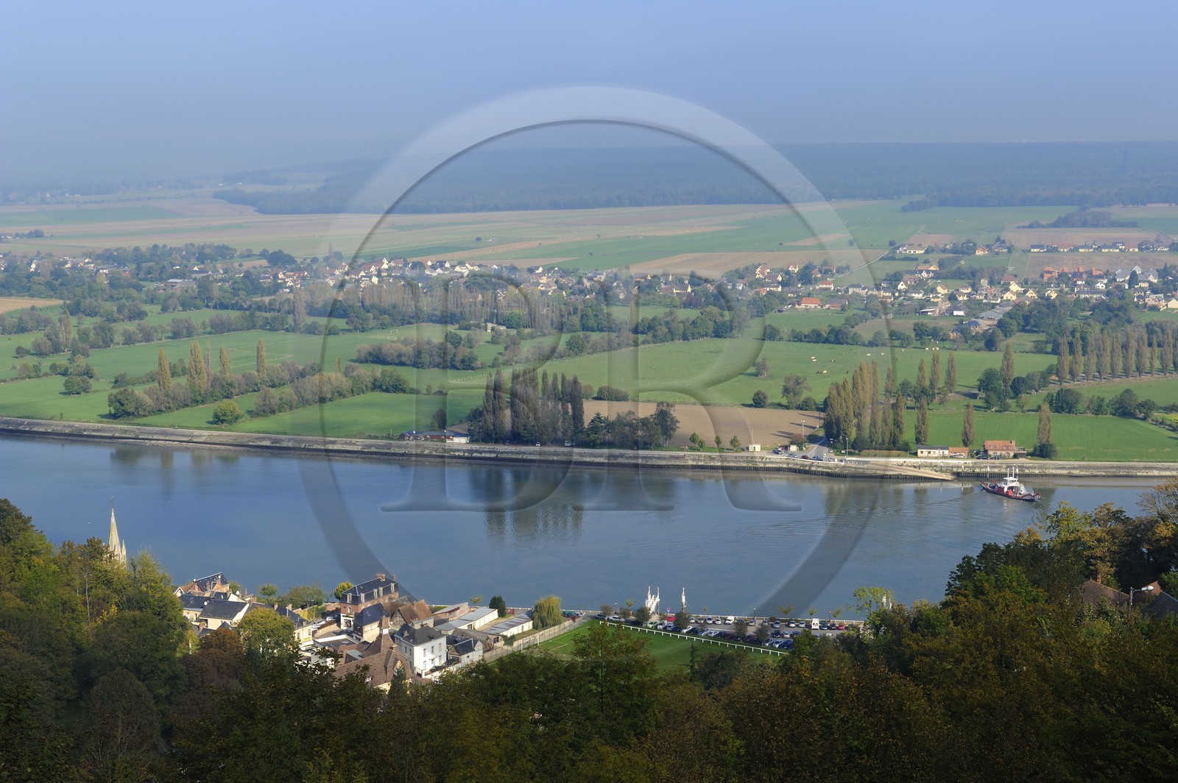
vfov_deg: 24.2
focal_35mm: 56
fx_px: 1831
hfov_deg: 35.7
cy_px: 392
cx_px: 589
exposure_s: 1/200
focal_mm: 56
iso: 200
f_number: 10
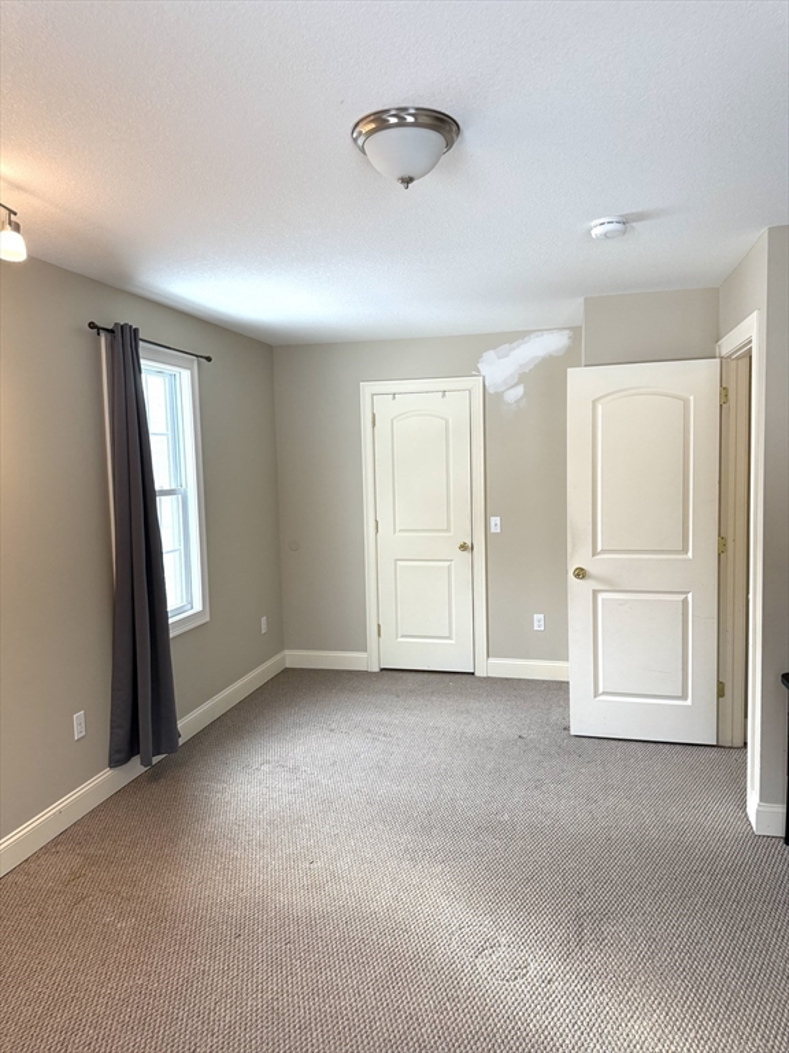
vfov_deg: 71.6
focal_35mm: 24
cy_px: 526
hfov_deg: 56.8
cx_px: 394
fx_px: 729
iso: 200
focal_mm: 6.76
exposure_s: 1/163
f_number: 1.78
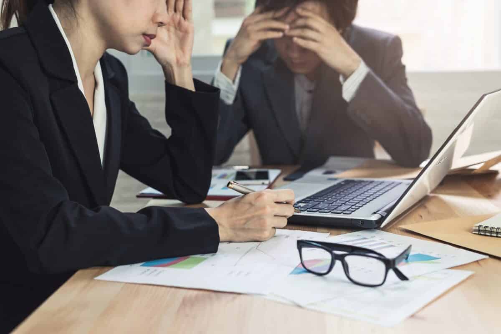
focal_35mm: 50
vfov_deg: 27.0
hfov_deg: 39.6
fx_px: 696
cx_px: 250
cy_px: 167
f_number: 3.5
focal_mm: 50
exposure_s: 1/40
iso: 250
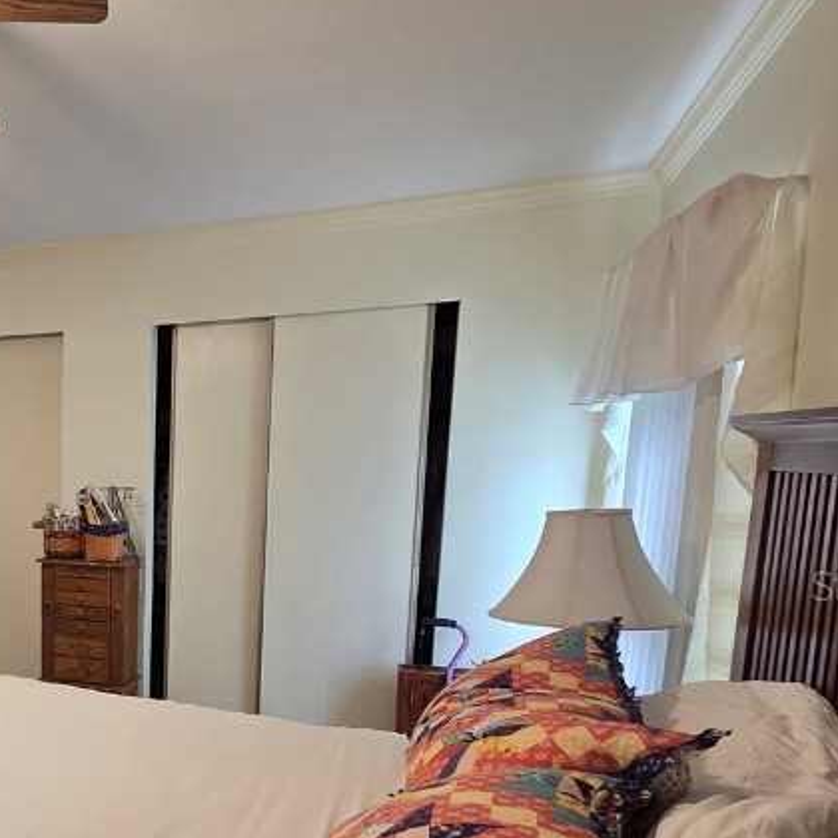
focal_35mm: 28
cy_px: 585
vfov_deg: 55.6
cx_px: -22
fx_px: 767
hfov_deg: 46.6
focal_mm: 2.2
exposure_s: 1/60
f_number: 2.2
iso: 160
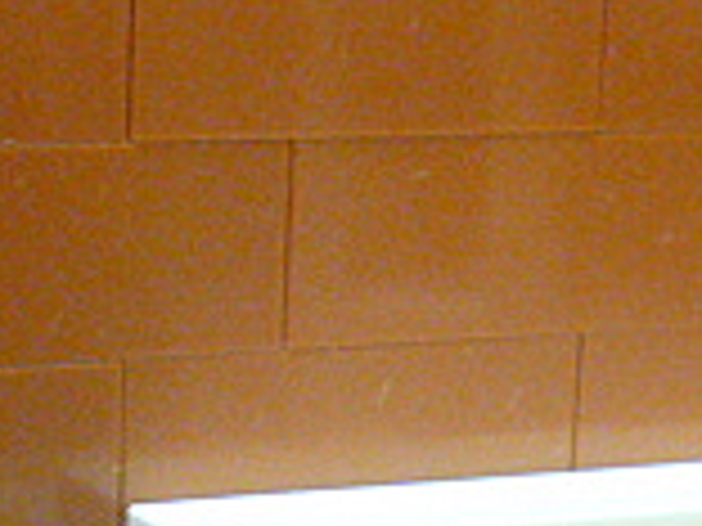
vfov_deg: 9.9
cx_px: 387
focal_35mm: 144
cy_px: 818
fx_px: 2920
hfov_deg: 13.7
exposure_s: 1/40
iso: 800
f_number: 3.5
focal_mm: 6.3
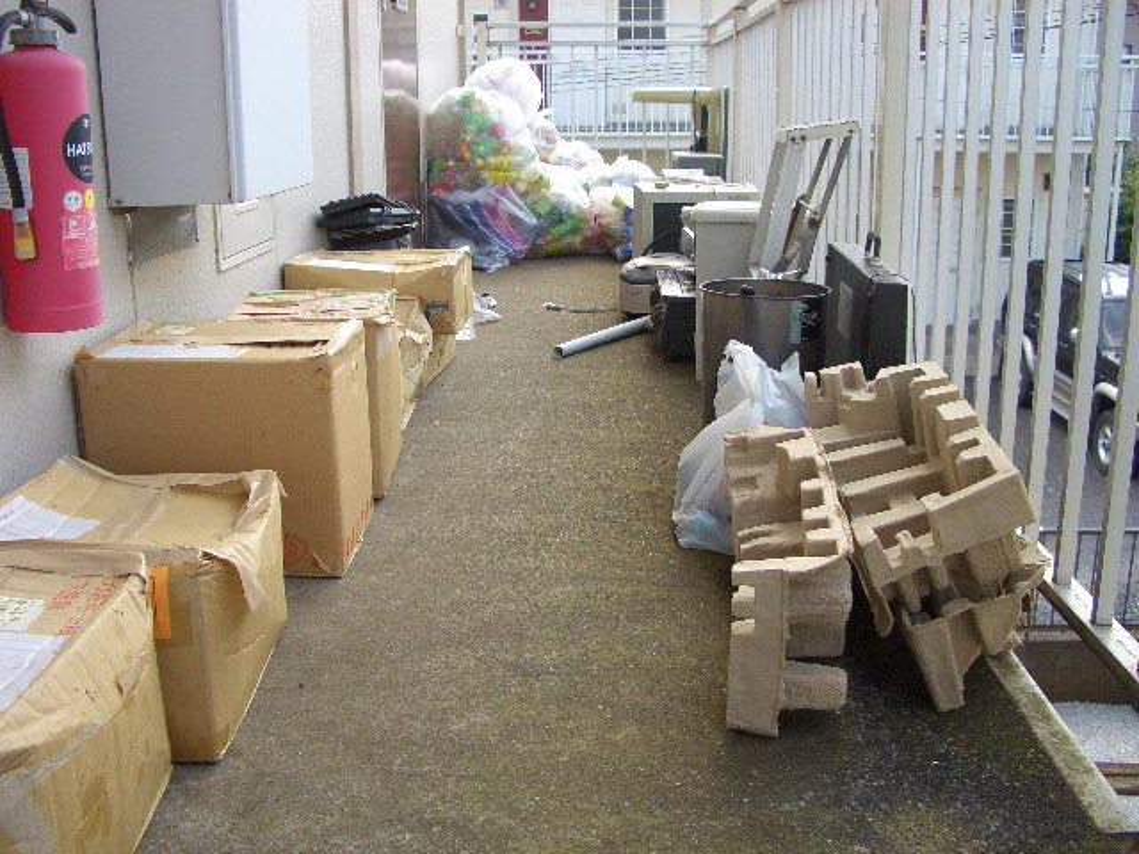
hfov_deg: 52.6
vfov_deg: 40.7
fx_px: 1152
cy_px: 427
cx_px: 570
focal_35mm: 35
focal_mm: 5.8
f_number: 2.6
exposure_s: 1/320
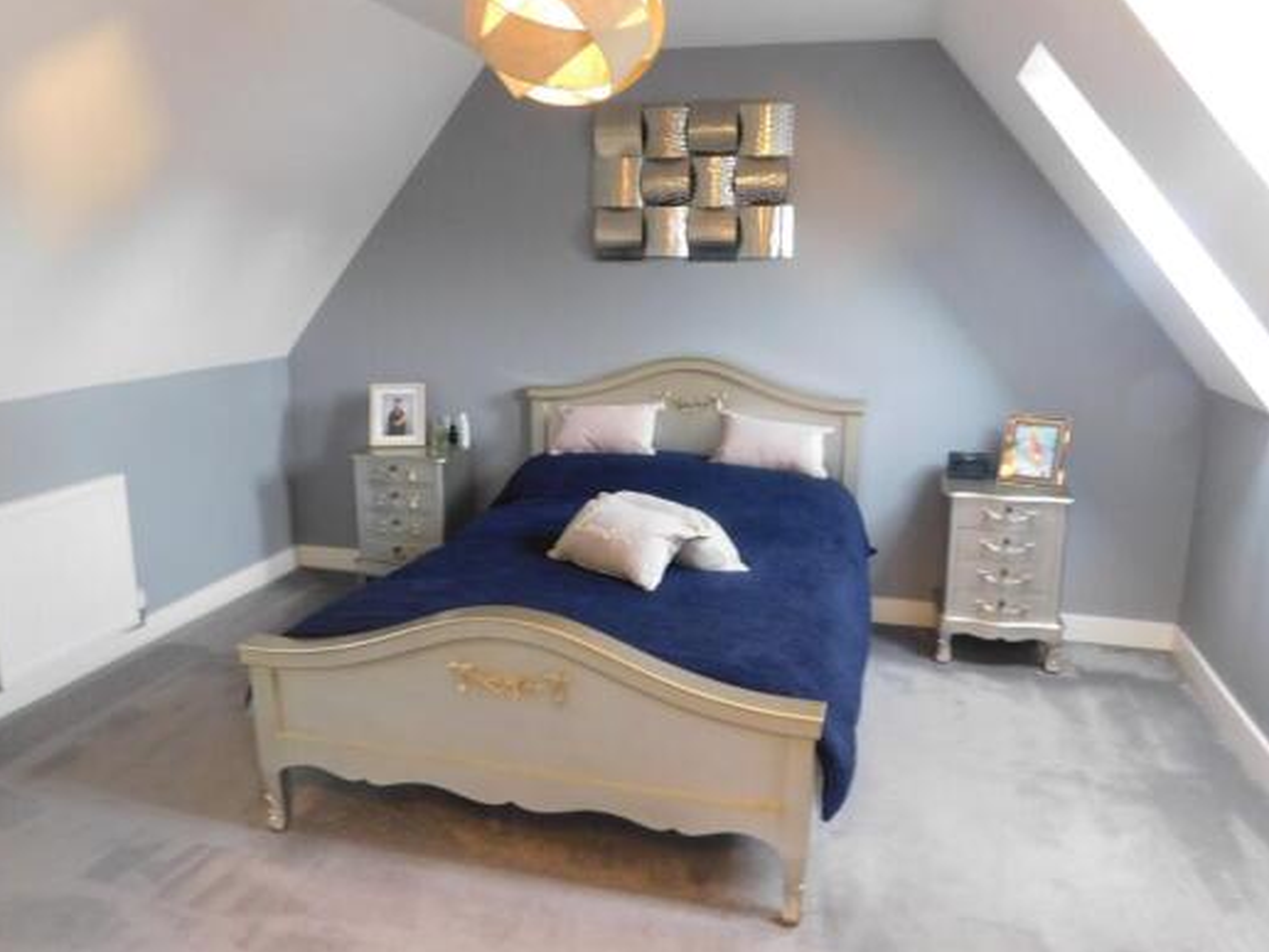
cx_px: 650
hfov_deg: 67.3
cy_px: 451
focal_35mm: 26
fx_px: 953
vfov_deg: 53.0
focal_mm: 4
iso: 400
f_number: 3
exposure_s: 1/13
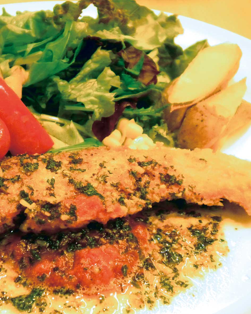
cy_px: 158
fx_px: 501
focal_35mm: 54
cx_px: 81
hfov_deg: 27.9
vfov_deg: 34.7
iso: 400
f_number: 3.5
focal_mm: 7.4
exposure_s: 1/28.8
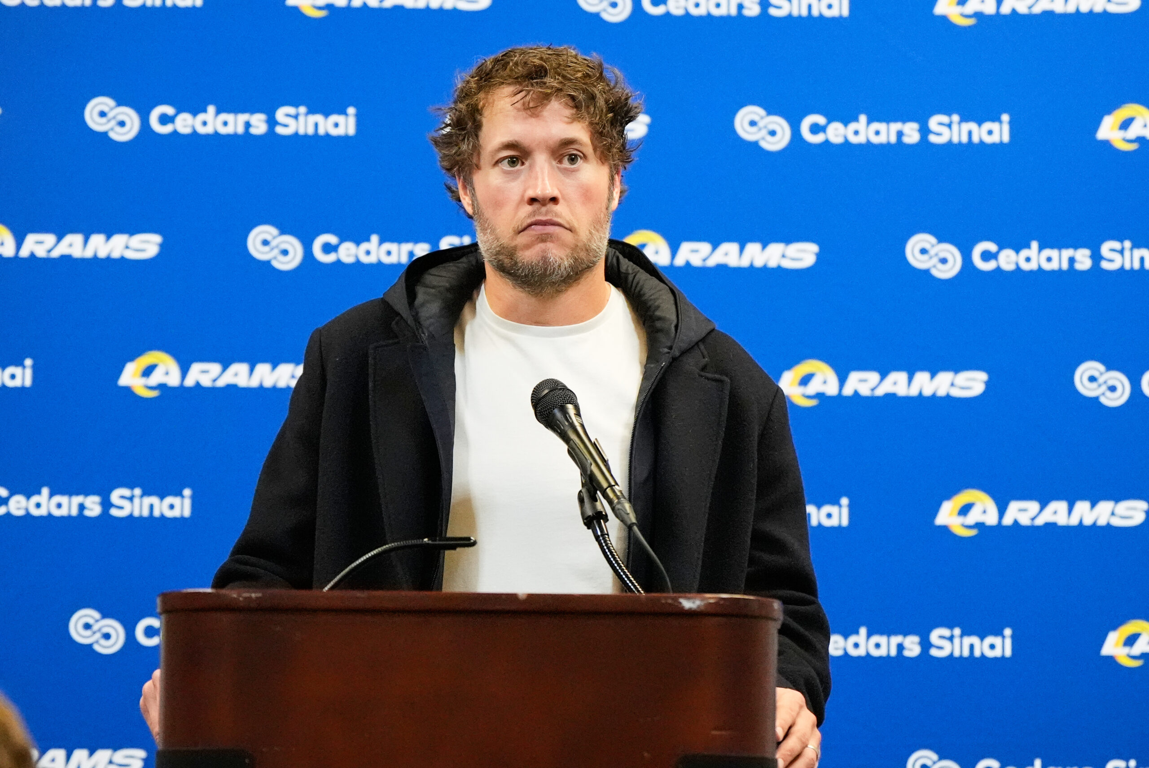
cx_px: 574
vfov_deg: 8.6
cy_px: 384
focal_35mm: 160
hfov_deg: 12.8
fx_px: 5111
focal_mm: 107
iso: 8000
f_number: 2.8
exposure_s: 1/500
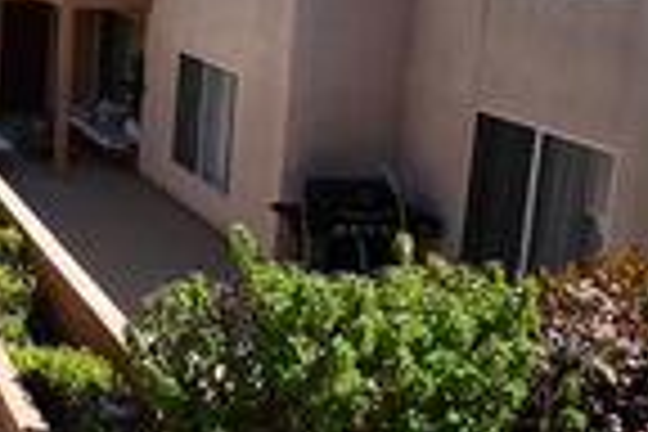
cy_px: 50
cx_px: -225
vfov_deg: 26.2
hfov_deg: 30.1
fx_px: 900
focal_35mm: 50
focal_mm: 10
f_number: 9
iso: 100
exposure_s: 1/320
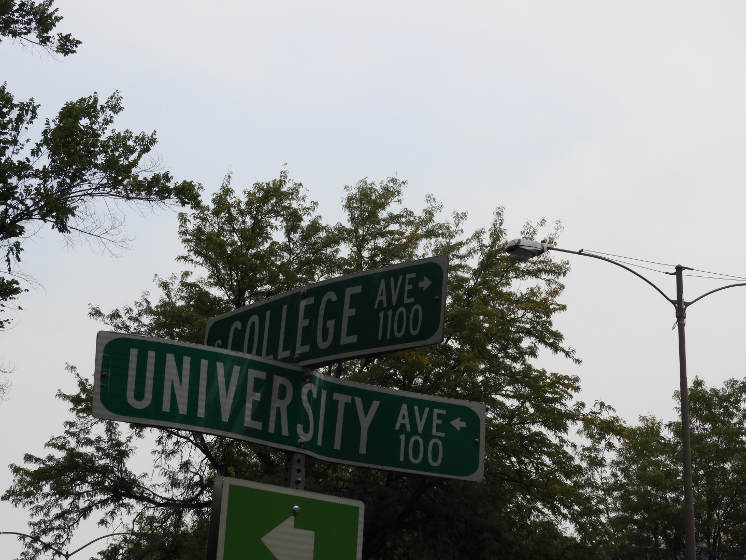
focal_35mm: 65
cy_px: 280
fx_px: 1401
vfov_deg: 22.6
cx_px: 373
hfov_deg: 29.8
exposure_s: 1/640
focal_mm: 11.6
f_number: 4.2
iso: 100
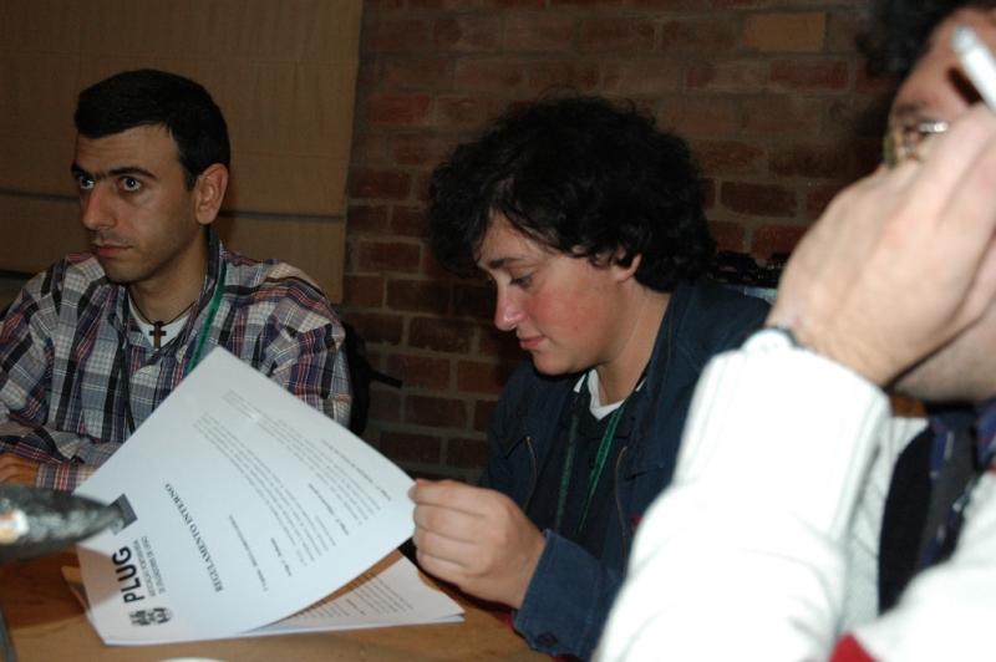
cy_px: 331
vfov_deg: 30.8
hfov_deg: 45.0
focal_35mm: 44
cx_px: 498
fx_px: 1202
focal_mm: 29
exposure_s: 1/60
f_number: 4
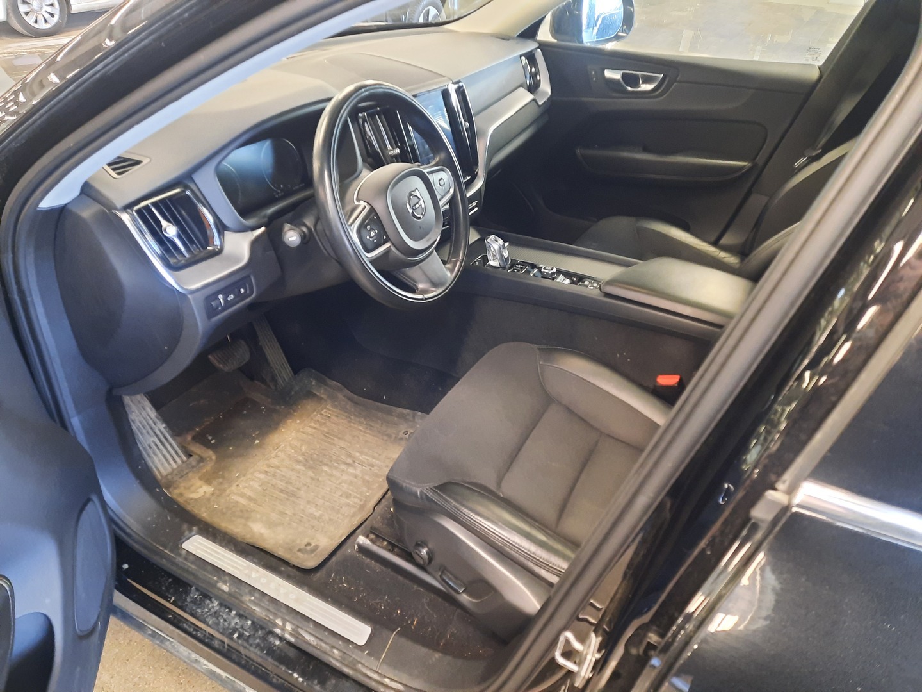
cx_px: 461
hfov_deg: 69.4
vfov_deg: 54.9
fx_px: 666
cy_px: 346
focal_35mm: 25
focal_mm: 4.6
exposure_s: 1/24
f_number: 2
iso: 500
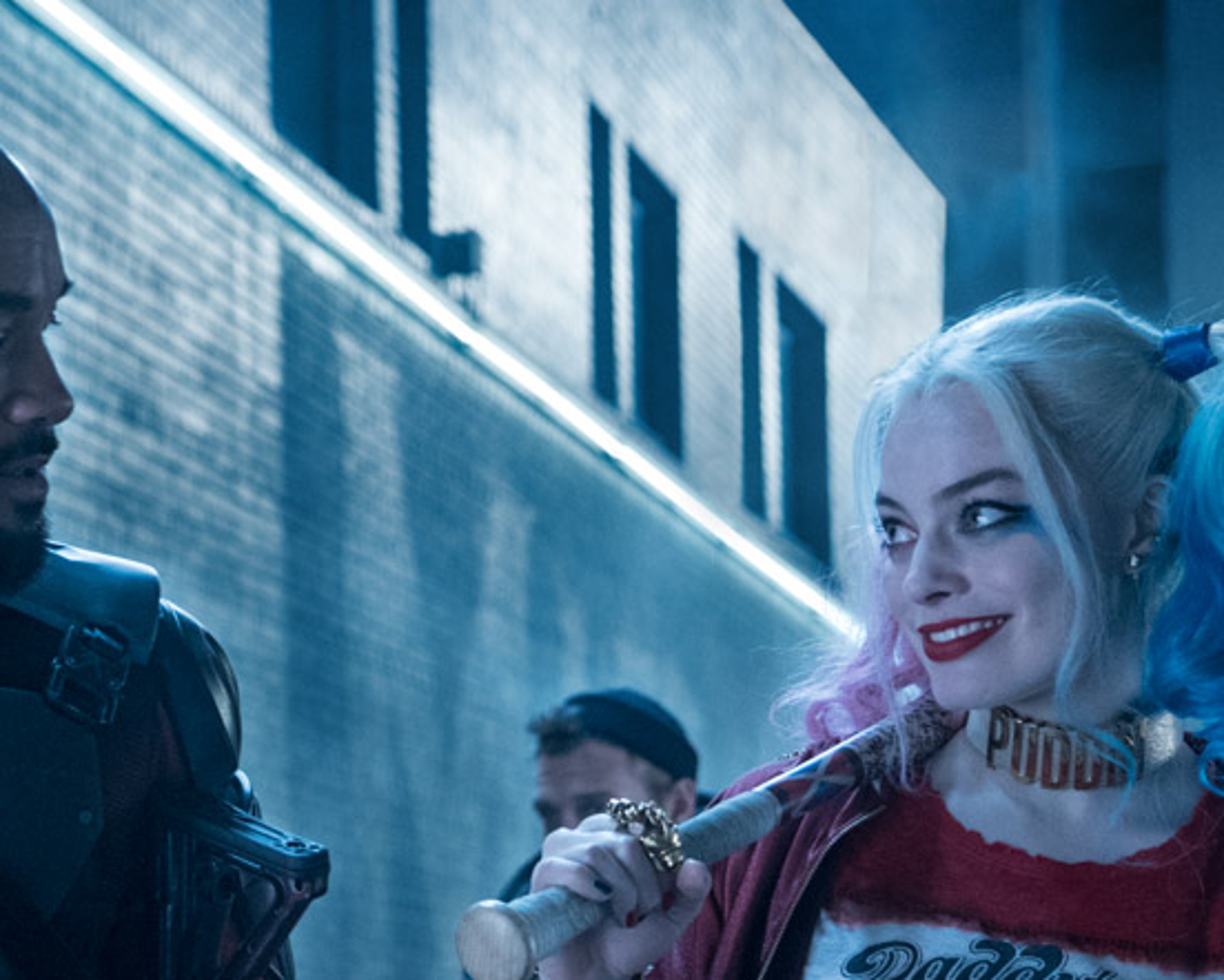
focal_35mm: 98
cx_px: 302
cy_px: 930
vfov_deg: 15.5
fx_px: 3551
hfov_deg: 19.4
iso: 5000
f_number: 4
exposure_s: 1/200
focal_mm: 45
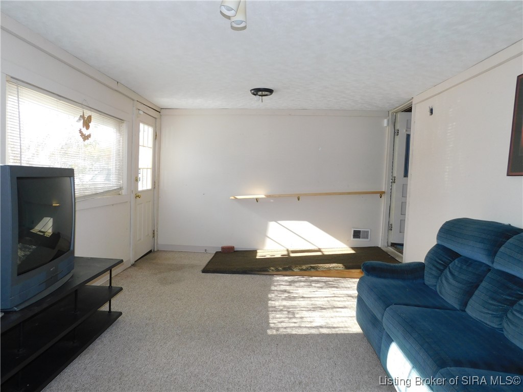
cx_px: 262
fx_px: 347
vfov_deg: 58.9
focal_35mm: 23
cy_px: 196
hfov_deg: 73.9
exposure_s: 1/160
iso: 125
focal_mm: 4
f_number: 3
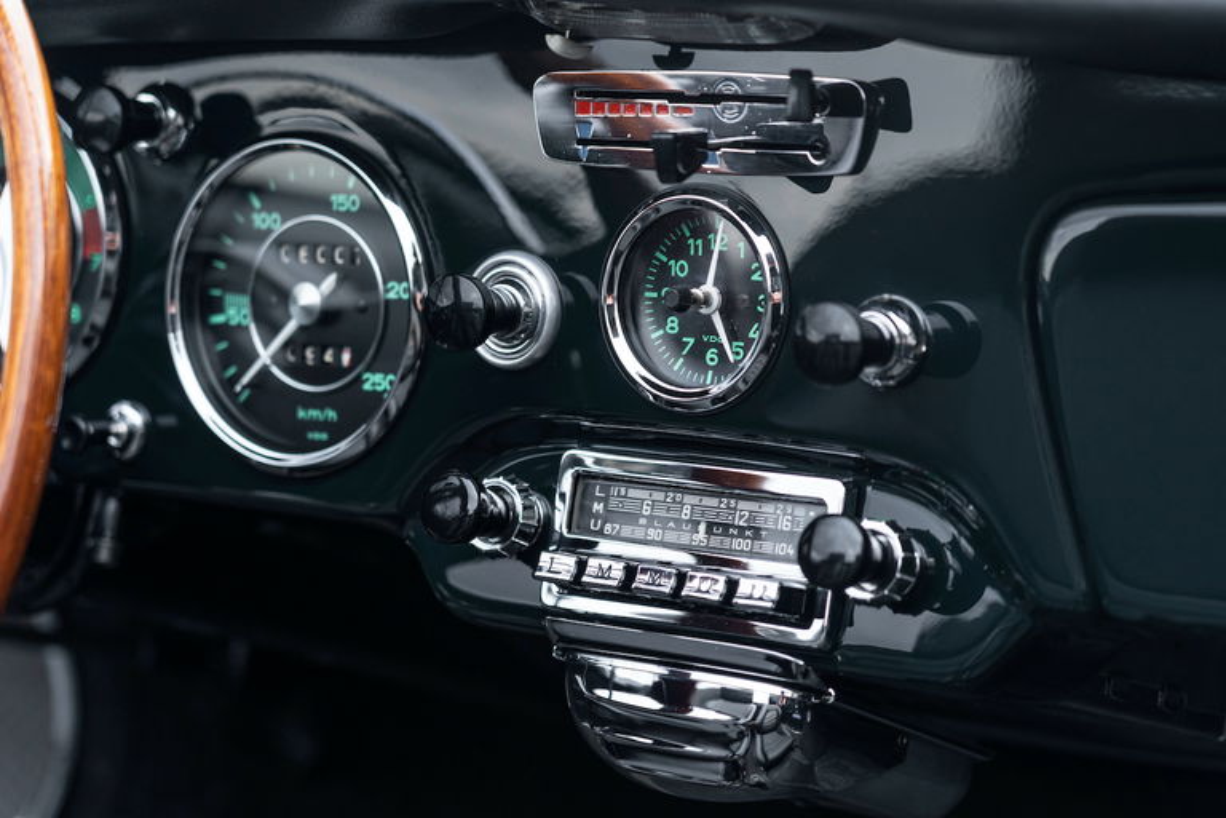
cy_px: 409
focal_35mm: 105
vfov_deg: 13.0
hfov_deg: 19.5
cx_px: 613
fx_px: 3576
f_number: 4
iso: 1600
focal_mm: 105
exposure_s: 1/100
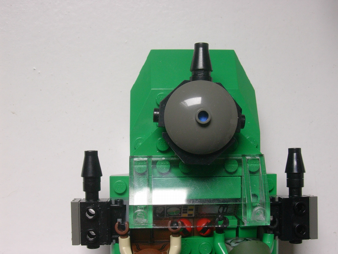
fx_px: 439
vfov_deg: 32.2
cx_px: 169
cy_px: 127
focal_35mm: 45
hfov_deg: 42.1
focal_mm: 6.7
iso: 70
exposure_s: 1/117
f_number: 2.9
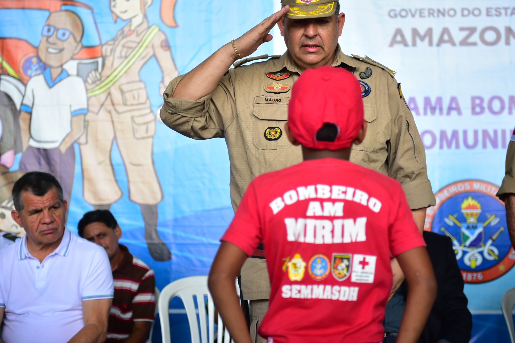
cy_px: 152
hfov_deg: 30.1
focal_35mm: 67
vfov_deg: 20.3
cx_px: 278
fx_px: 958
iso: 400
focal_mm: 60
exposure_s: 1/400
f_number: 2.8
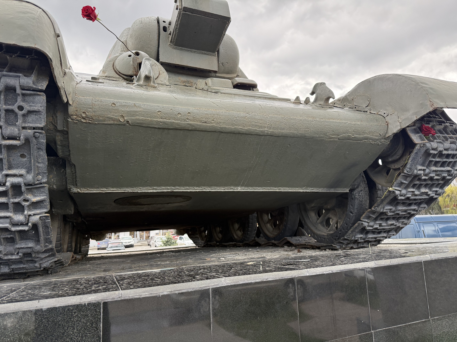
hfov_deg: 71.6
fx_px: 317
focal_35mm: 24
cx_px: 228
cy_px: 171
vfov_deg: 56.8
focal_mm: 6.76
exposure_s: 1/430
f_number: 1.78
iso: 100
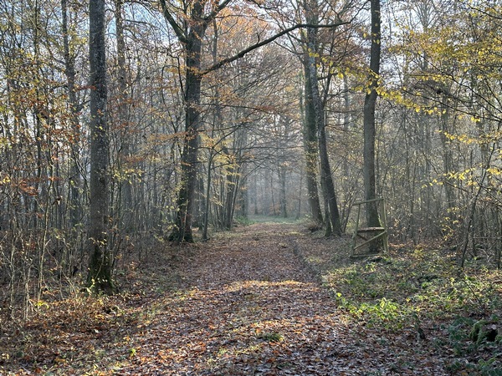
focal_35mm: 48
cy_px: 188
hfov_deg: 39.7
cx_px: 251
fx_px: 696
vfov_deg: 30.3
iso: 80
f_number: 1.78
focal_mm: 6.86
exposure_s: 1/172
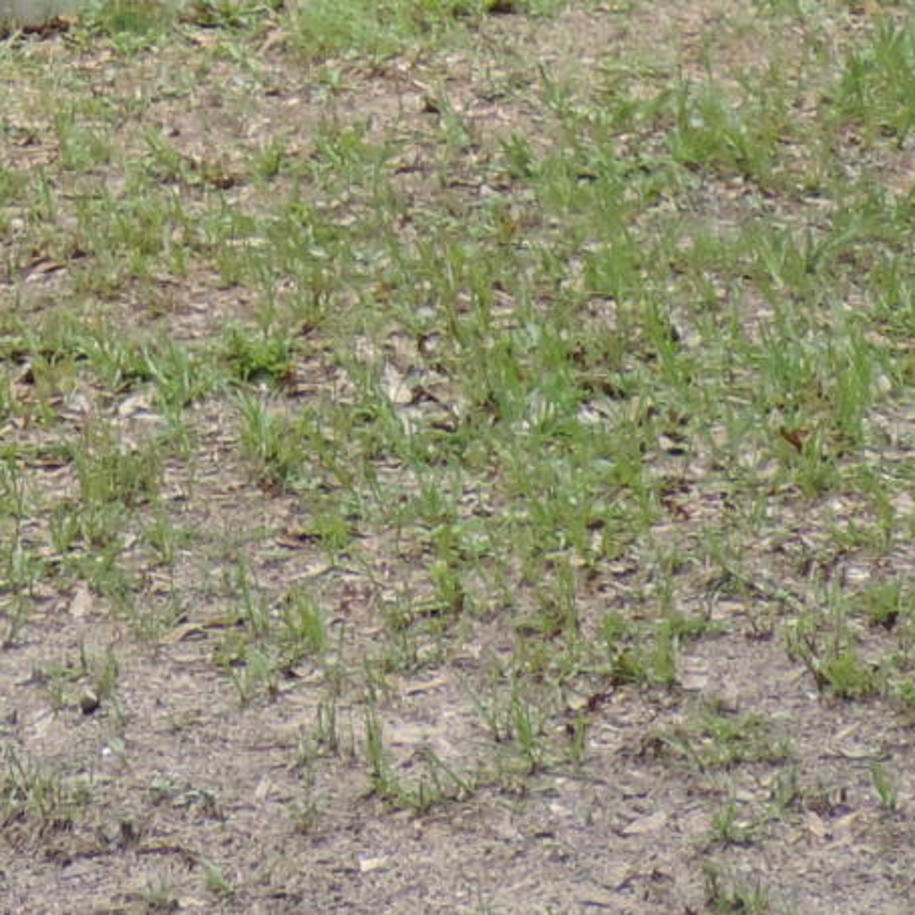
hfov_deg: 7.4
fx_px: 6968
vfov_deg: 7.1
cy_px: -1325
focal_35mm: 233
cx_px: -269
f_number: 3.3
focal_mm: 7.1
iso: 80
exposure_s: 1/320
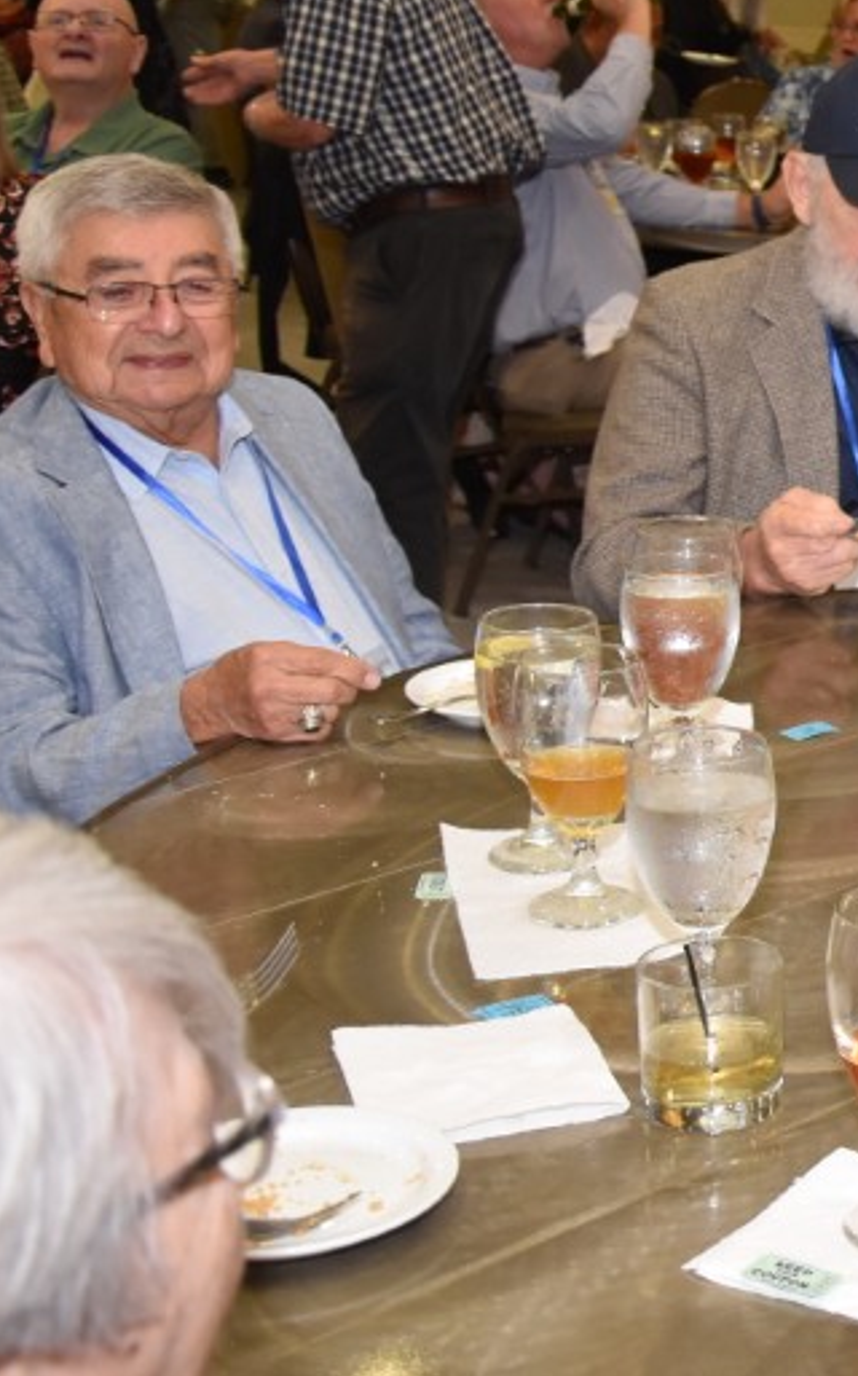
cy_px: 453
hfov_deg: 15.9
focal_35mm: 72
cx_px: 1432
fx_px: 2703
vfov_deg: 28.4
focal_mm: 21
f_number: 3.8
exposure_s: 1/60
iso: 1000
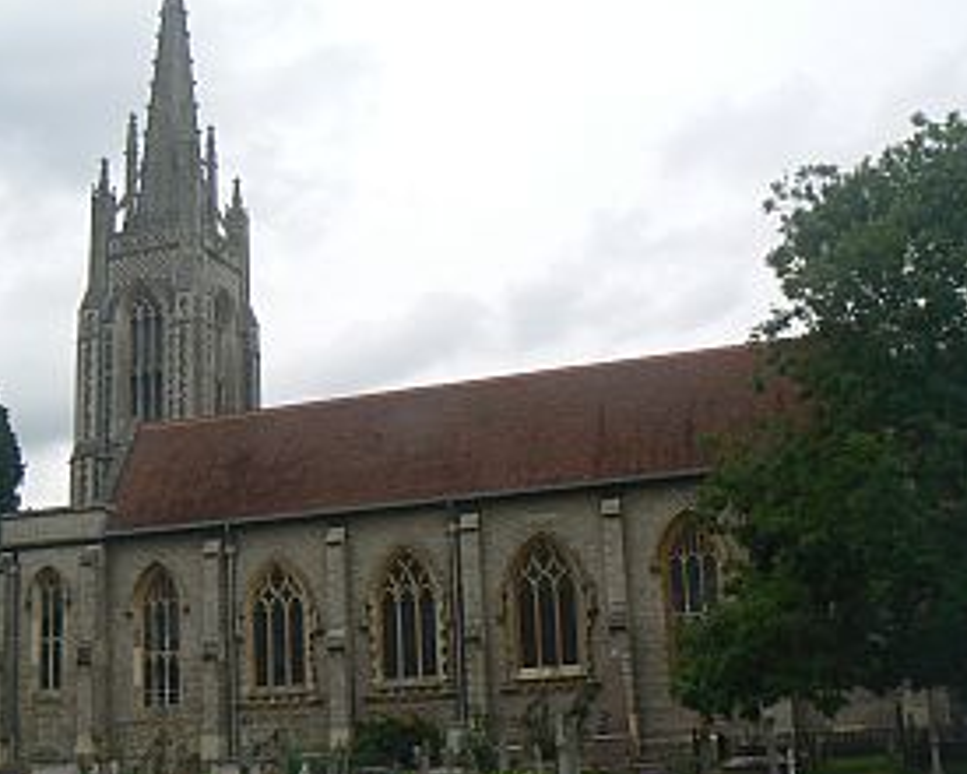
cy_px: 457
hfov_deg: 40.1
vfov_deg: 32.7
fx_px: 1316
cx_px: 373
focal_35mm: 46
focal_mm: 6
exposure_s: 1/200
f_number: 5.6
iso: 80
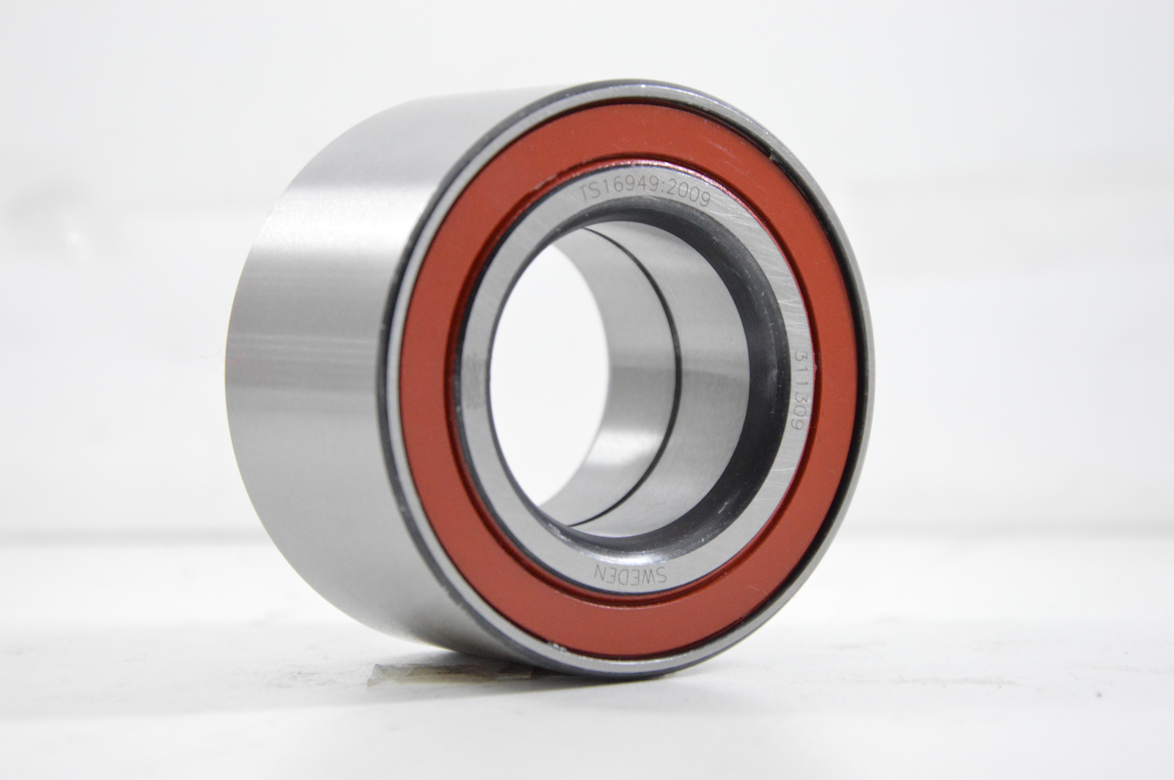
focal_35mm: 112
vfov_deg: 12.2
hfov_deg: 18.2
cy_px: 390
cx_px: 587
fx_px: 3665
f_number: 7.1
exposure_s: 1/100
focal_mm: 75
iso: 3200
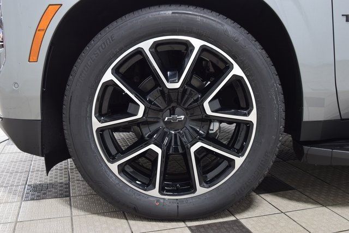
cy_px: 116
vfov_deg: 36.9
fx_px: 349
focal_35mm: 36
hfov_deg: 53.1
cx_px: 174
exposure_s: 1/15
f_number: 6.3
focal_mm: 24
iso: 1100
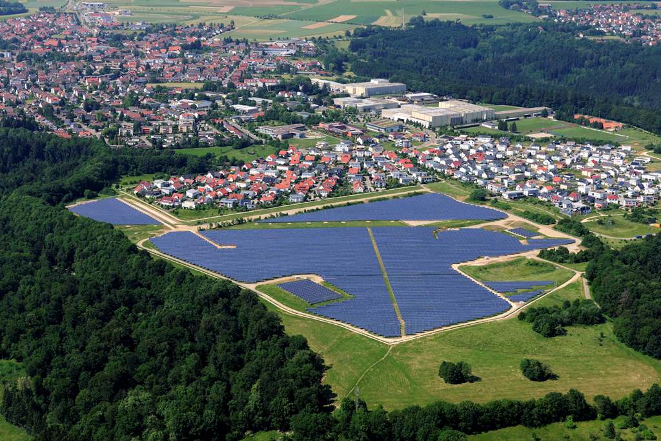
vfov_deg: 19.5
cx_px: 330
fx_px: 1285
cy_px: 220
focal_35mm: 70
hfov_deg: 28.8
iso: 160
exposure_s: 1/500
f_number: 10
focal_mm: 70
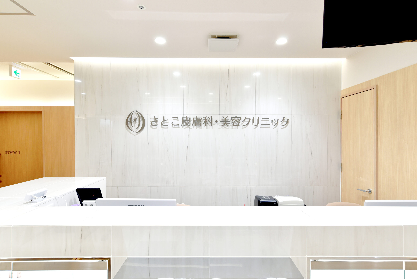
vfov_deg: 67.4
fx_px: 209
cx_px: 208
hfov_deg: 90.0
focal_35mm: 18
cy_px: 140
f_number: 8
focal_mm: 18
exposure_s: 1/25
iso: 200
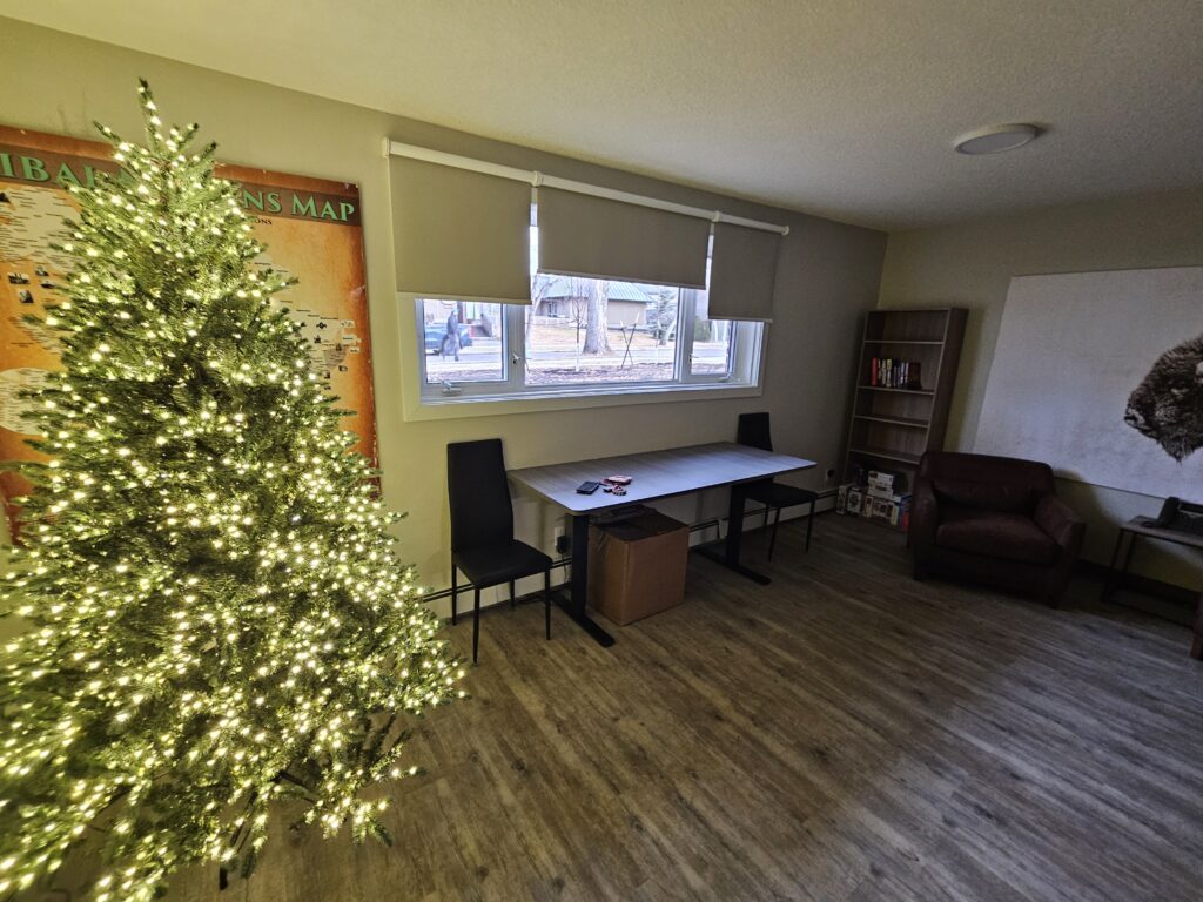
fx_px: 452
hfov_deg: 106.2
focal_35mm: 13
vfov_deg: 89.9
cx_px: 602
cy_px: 451
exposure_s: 1/30
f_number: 2.2
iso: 320
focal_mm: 2.2
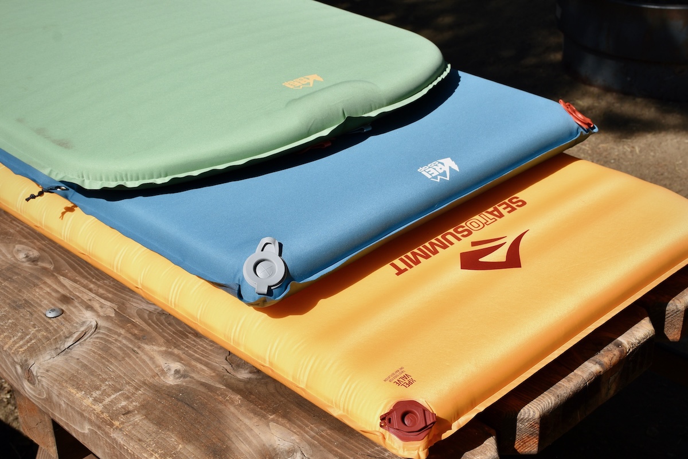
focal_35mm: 51
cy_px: 230
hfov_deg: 38.9
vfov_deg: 26.5
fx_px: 975
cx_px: 344
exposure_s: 1/500
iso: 200
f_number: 11
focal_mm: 34
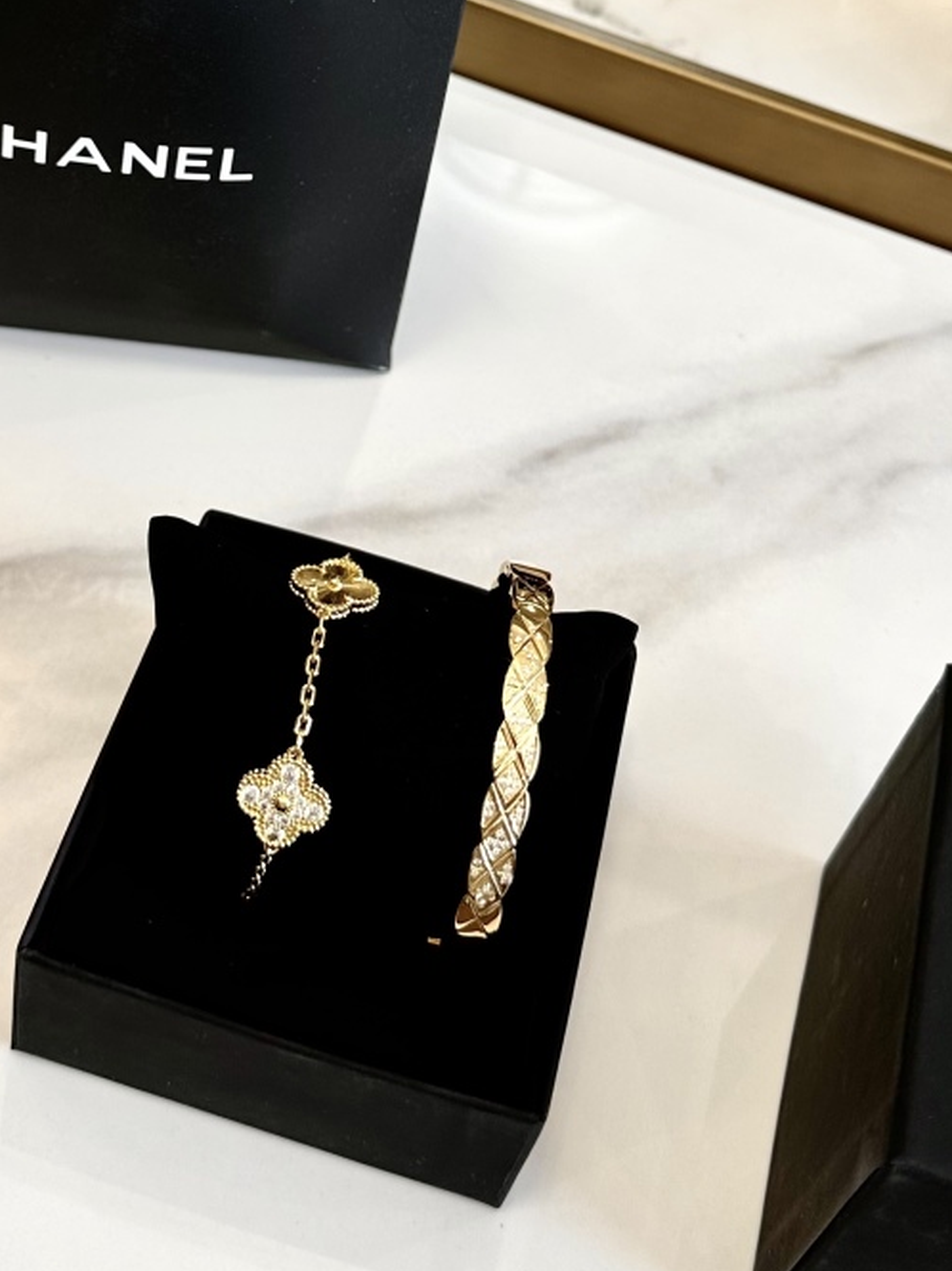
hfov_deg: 28.0
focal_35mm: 52
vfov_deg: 35.1
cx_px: 447
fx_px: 1909
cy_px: 180
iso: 80
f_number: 1.78
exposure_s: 1/100
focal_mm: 6.86
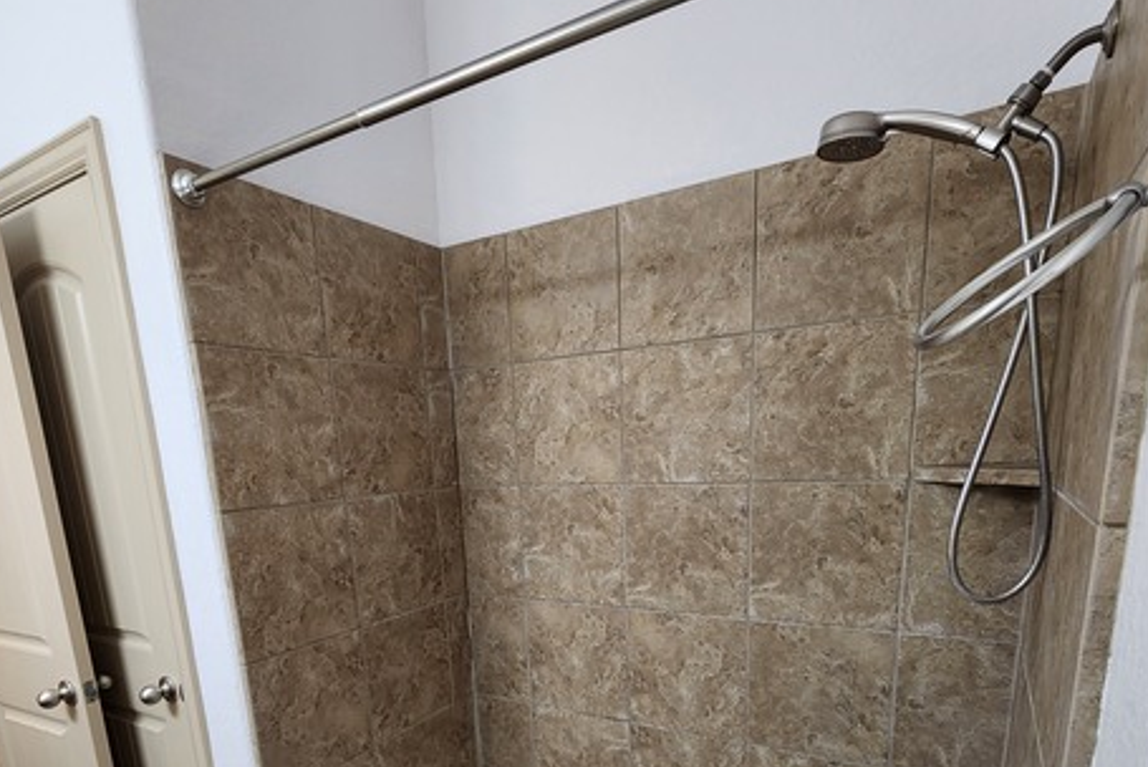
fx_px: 606
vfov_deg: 59.9
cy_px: 606
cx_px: 570
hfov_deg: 86.9
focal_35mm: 19
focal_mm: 2.2
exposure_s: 1/60
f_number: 2.2
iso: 250
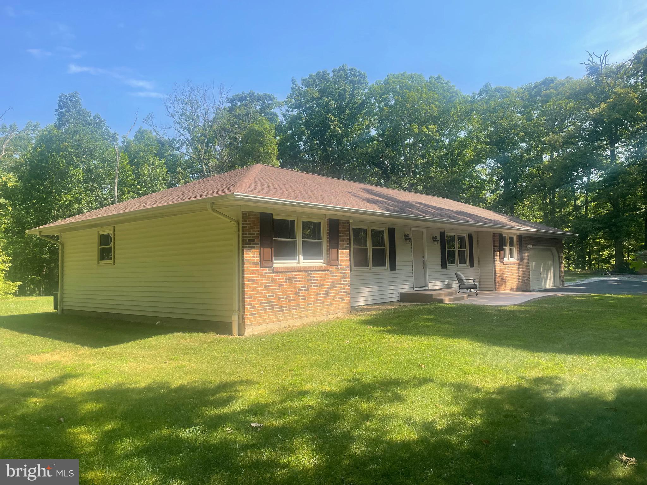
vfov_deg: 53.1
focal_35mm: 26
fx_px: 486
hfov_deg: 67.3
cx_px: 324
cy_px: 242
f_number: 1.6
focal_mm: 4.2
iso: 32
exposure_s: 1/1383
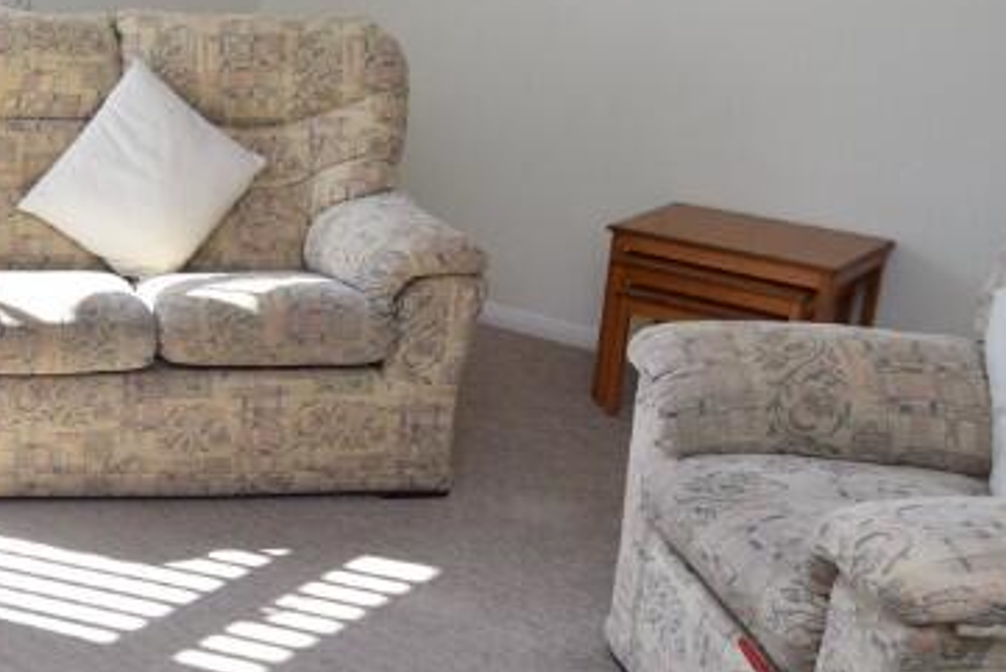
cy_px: 312
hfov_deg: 35.3
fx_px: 1426
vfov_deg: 26.5
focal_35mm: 51
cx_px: 8
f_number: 8
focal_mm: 12
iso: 400
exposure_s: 1/250
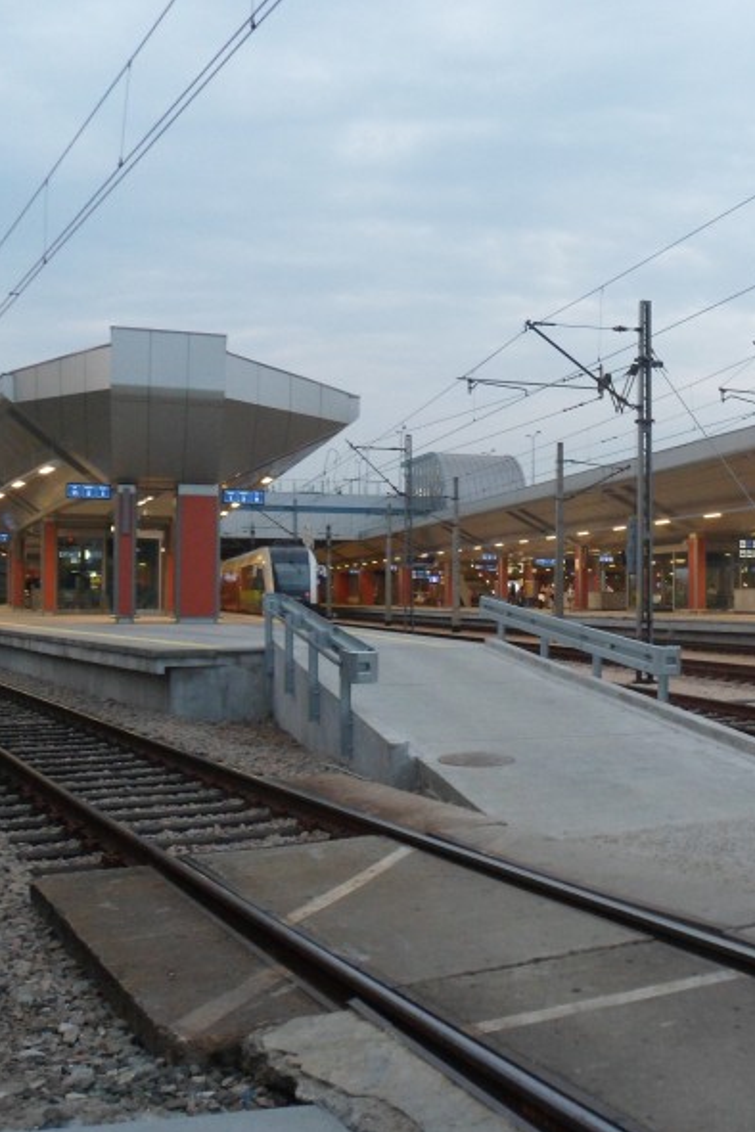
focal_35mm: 38
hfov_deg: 33.5
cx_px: 655
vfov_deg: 50.7
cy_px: 567
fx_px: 1195
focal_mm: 4.9
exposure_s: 1/30
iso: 200
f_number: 3.3
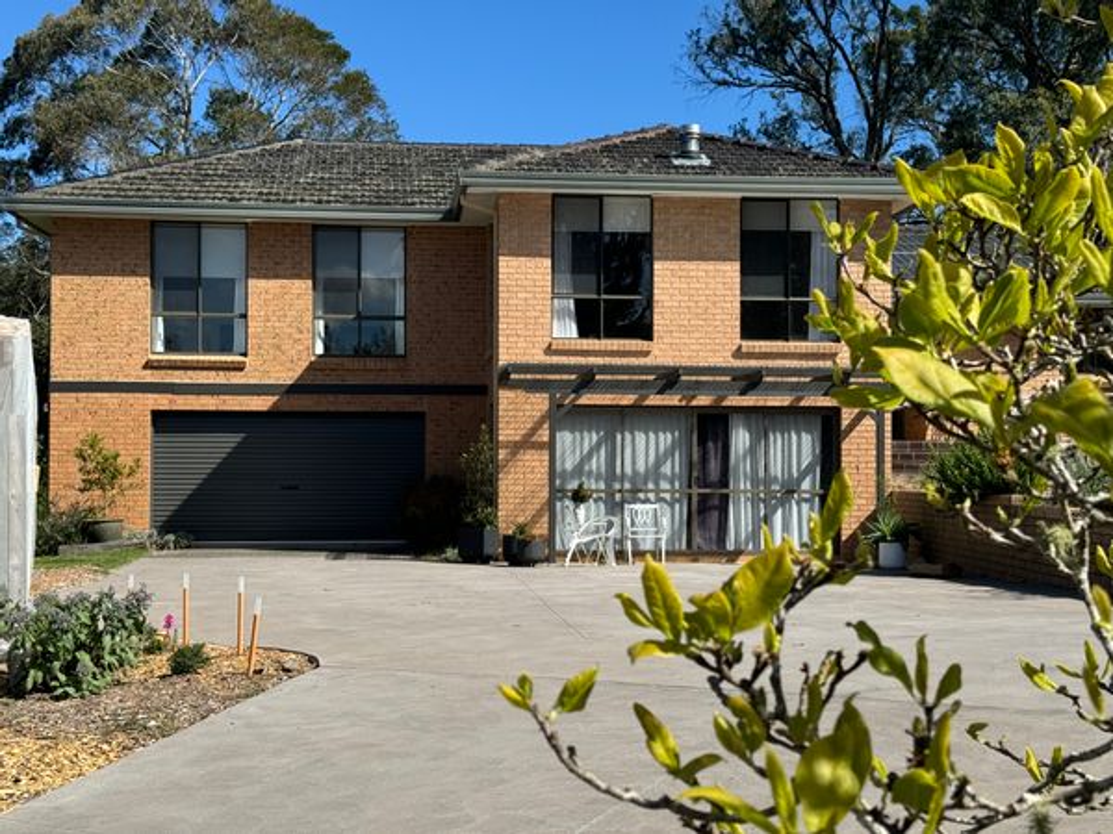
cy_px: 417
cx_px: 556
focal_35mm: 48
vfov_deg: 30.3
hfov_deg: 39.7
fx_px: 1543
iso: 64
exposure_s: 1/3425
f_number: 1.78
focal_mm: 6.76
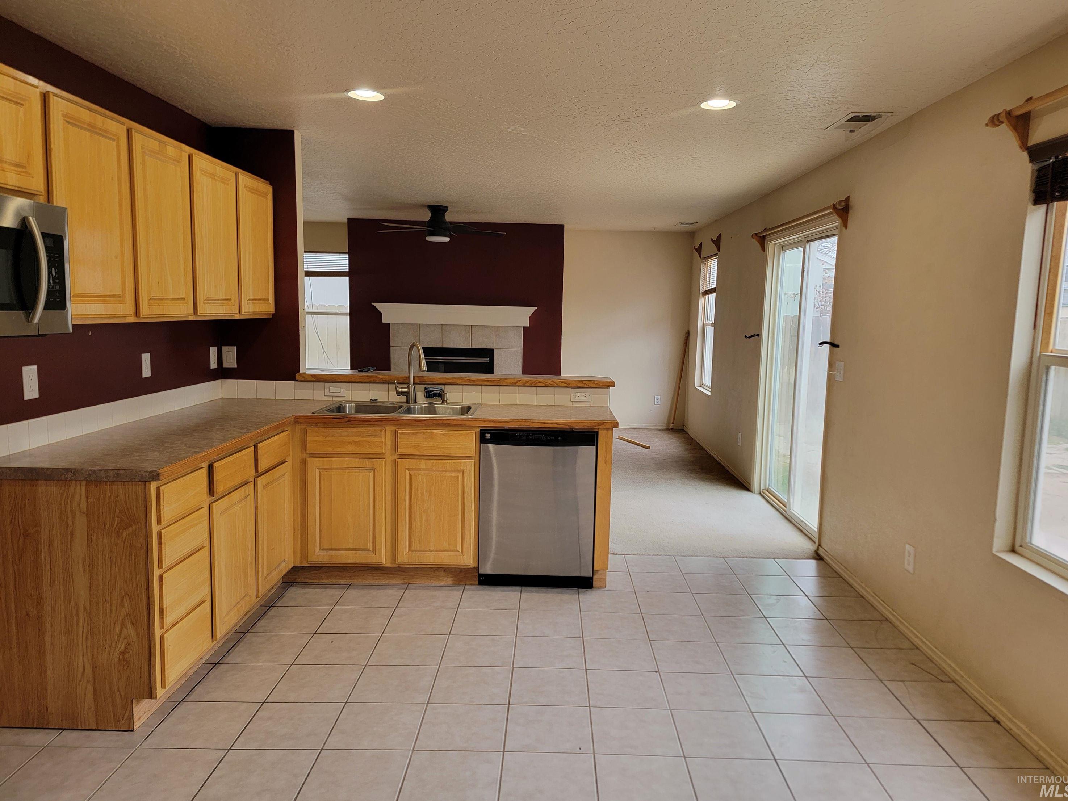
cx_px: 545
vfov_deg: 54.9
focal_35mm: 25
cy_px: 400
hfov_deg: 69.4
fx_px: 771
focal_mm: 6.7
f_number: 1.8
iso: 100
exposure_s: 1/120
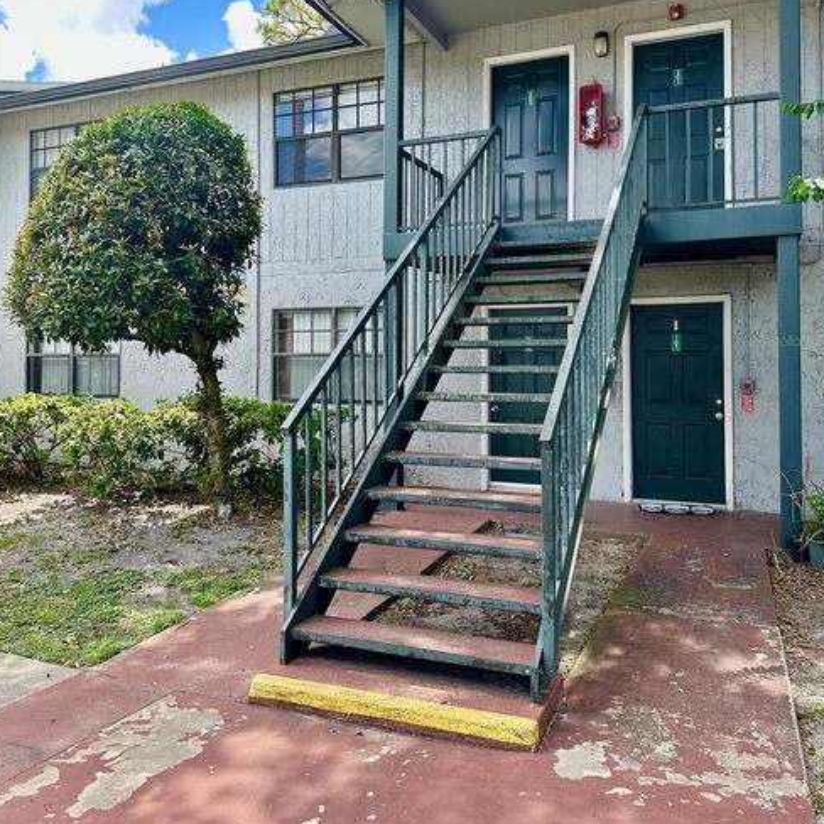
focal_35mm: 29
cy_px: 340
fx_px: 781
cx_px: 412
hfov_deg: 55.6
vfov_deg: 55.3
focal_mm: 6.86
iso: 80
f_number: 1.78
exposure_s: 1/745
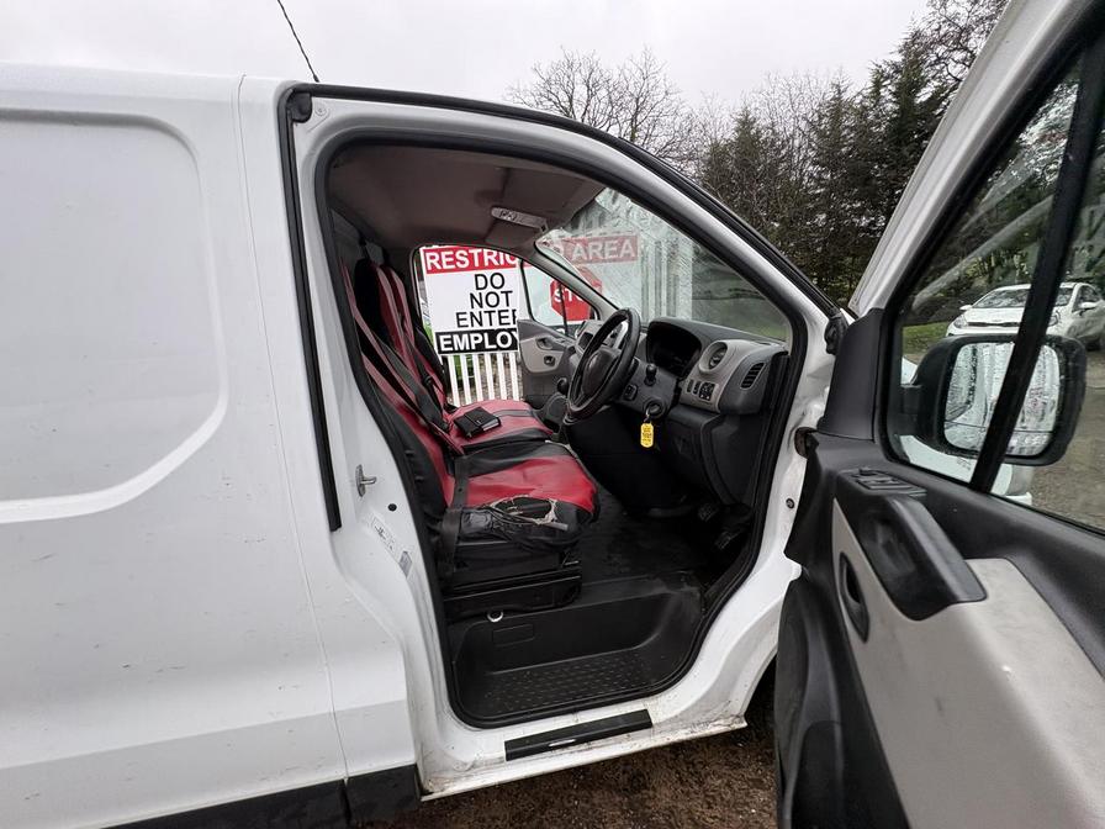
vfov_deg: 85.7
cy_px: 414
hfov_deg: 102.1
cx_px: 552
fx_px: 447
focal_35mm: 14
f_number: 2.2
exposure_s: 1/99
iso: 100
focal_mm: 2.22
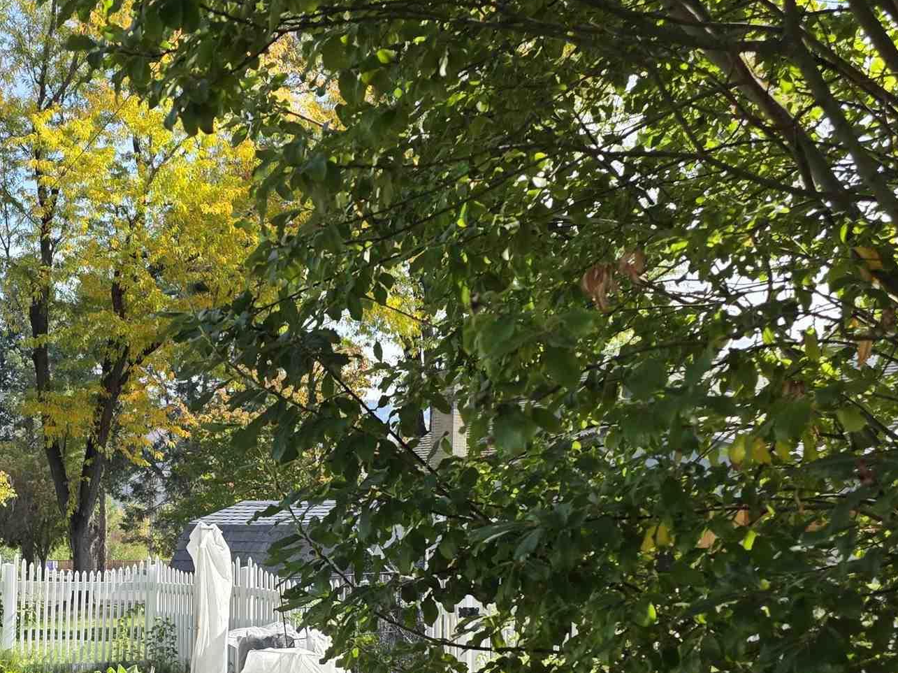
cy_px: 560
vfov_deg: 26.0
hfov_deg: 34.1
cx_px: 201
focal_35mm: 55
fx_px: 1426
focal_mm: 6.3
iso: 80
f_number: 1.7
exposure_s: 1/2180
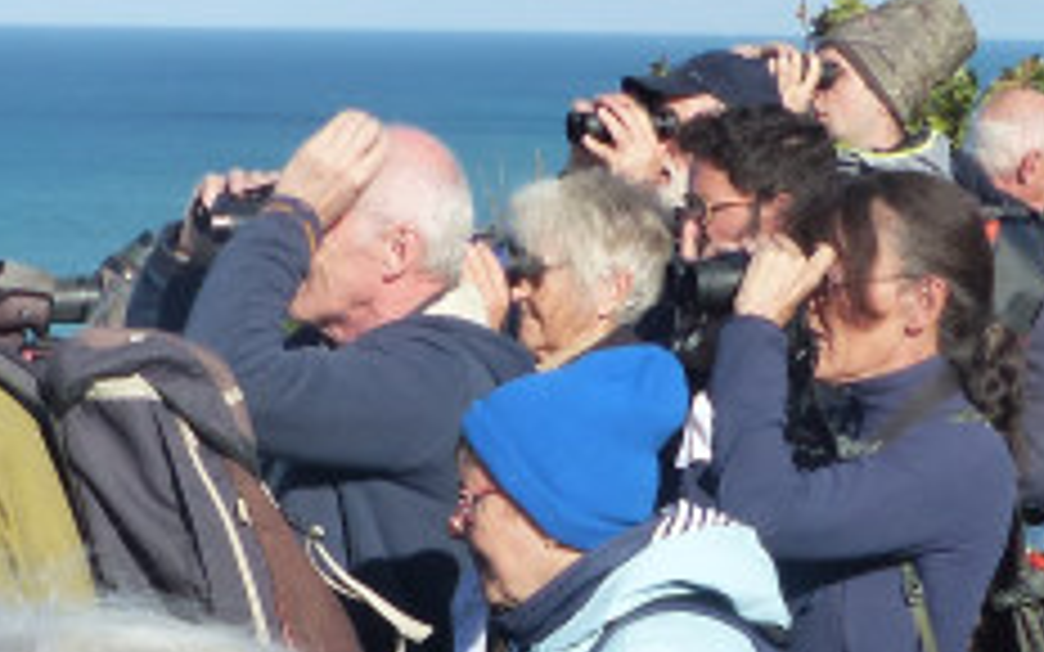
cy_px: 814
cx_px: 418
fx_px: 3841
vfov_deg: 9.6
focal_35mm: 135
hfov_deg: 15.5
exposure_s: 1/1000
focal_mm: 6.6
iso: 160
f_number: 4
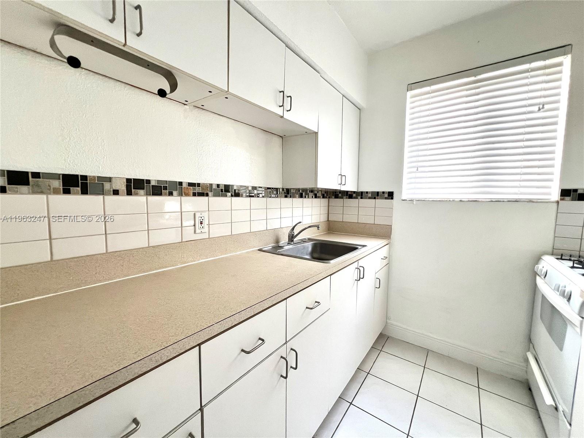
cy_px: 219
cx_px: 292
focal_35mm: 13
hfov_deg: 106.2
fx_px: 219
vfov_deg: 89.9
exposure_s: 1/99
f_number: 1.8
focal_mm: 1.57
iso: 200
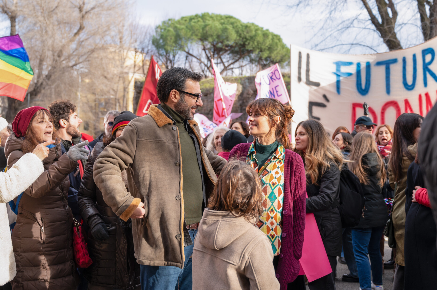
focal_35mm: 43
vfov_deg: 31.1
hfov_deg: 45.5
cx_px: 218
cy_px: 145
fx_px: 522
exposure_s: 1/320
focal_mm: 43
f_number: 4
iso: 250
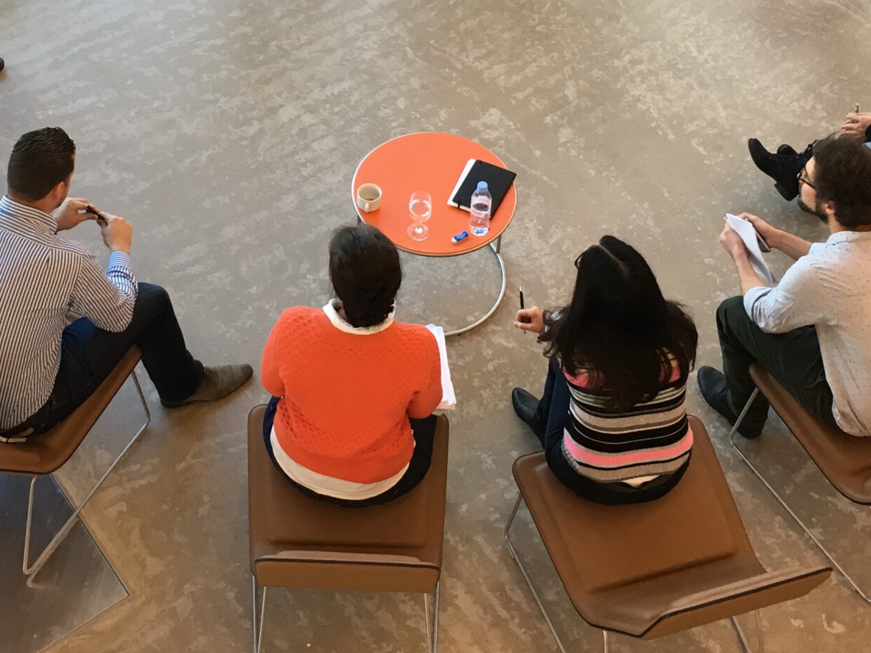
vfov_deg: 23.8
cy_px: 72
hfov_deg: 31.9
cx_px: 297
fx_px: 1510
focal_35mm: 60
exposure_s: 1/33
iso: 32
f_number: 2.2
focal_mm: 4.15
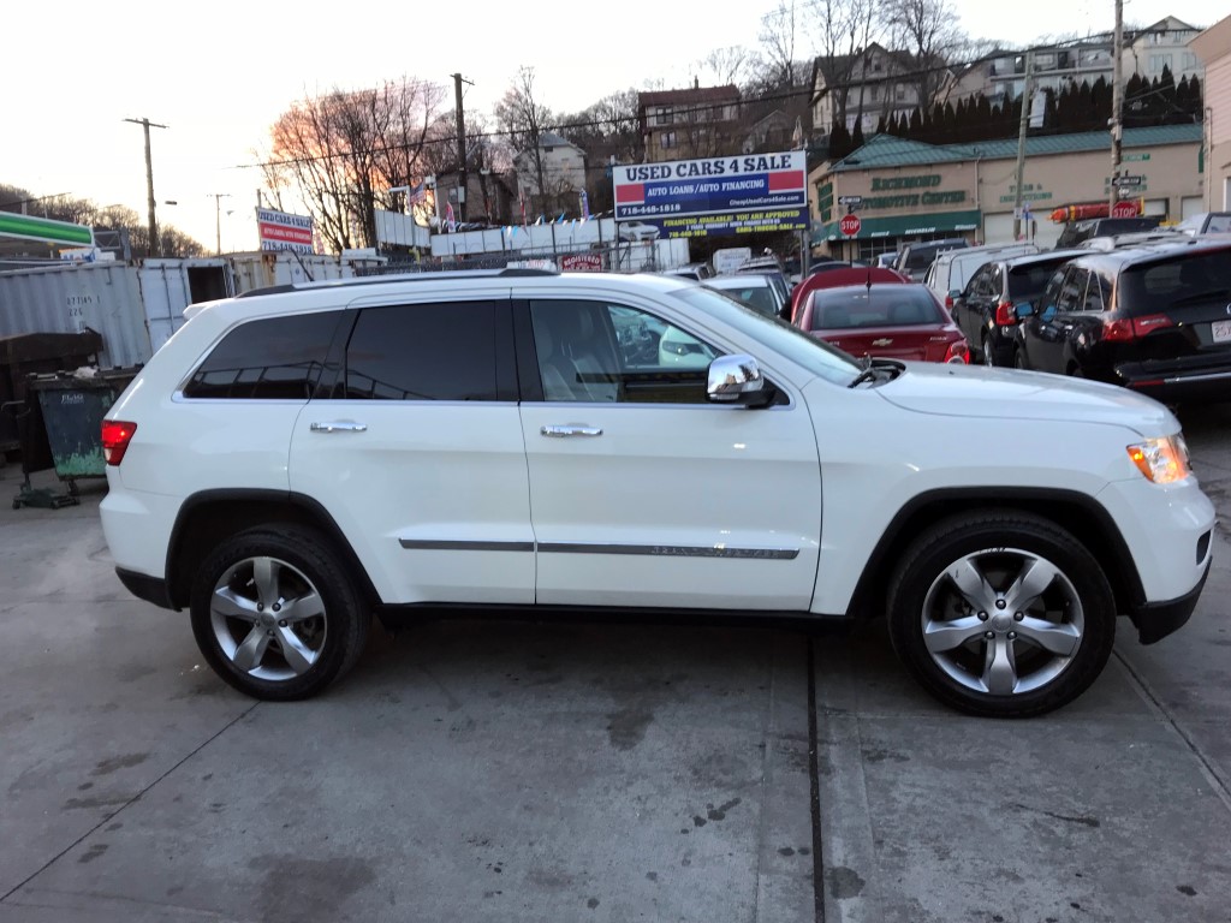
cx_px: 616
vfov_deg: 49.7
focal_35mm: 28
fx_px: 996
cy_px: 462
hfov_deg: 63.4
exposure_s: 1/60
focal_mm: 3.99
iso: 32
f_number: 1.8
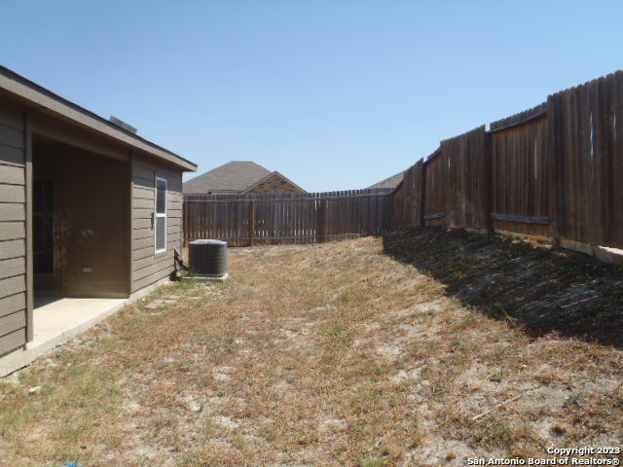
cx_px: 312
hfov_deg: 63.4
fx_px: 504
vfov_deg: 49.7
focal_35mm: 28
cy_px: 234
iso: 80
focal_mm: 5
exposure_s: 1/640
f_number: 3.9
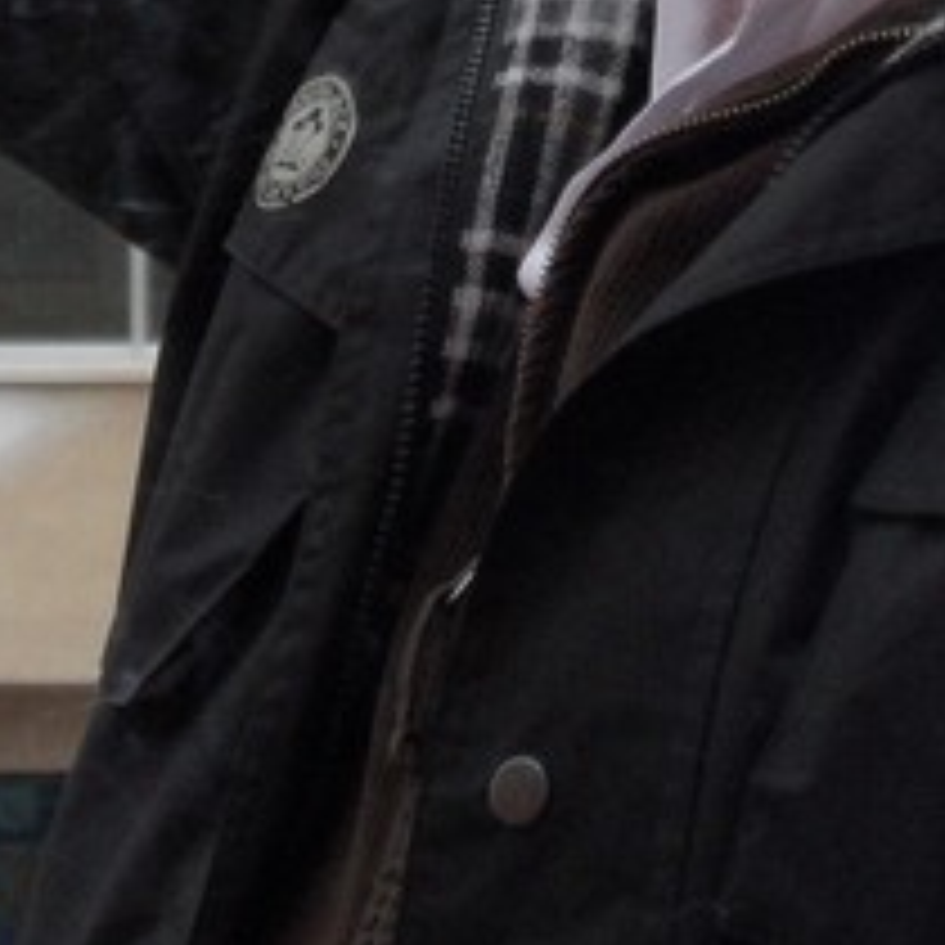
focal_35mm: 344
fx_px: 10625
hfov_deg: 5.1
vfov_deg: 5.0
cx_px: 14
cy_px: -549
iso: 80
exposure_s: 1/125
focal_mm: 13.2
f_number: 4.2
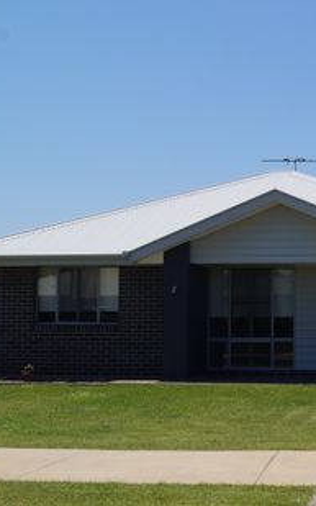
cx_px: 339
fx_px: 896
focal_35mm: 65
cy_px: 255
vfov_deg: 31.5
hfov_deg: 19.3
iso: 100
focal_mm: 28
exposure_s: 1/250
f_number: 11
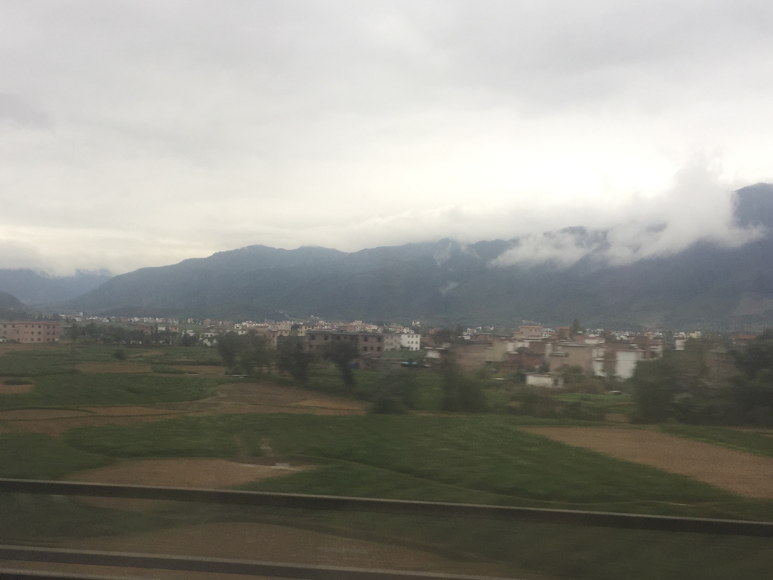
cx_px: 344
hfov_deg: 47.8
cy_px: 336
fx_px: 871
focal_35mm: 39
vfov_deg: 36.7
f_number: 2.2
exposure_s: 1/50
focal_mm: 4.15
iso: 32
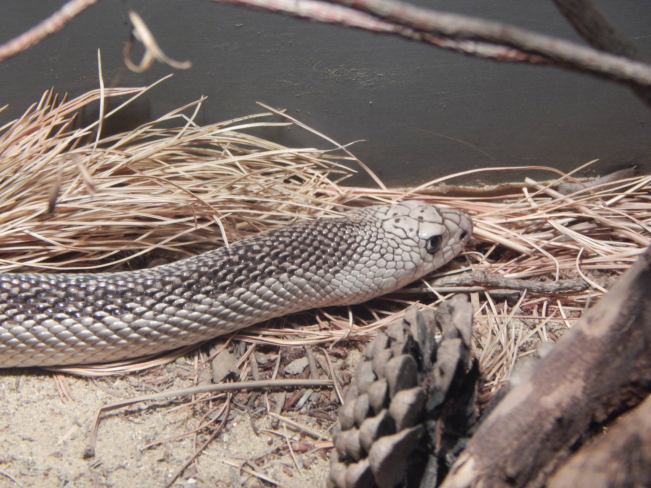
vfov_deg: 4.7
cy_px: 244
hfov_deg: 6.2
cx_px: 325
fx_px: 5999
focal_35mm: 319
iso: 450
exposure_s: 1/30
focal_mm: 56.5
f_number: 5.7
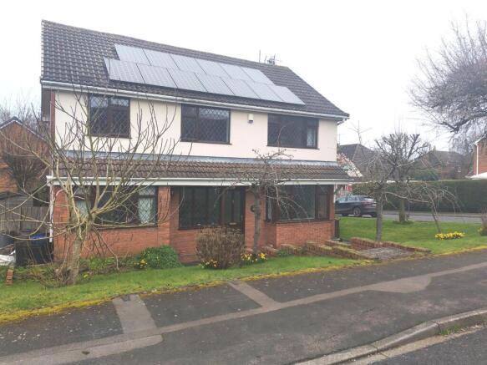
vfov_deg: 51.3
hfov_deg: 65.3
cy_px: 182
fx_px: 380
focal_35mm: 27
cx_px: 244
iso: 50
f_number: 1.9
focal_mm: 6.12
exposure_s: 1/100
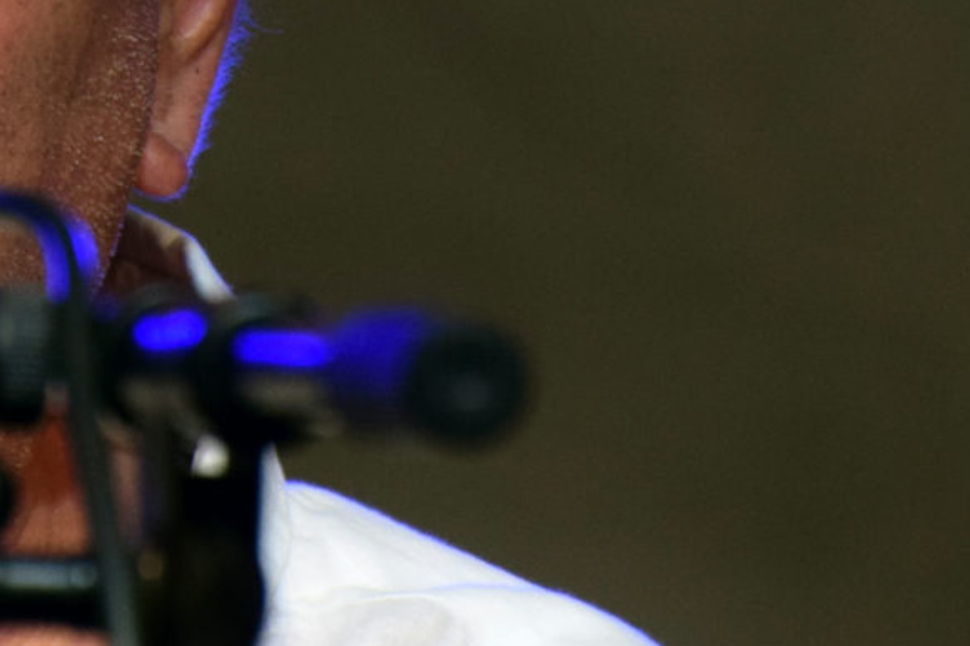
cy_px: -260
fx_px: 42746
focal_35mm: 1587
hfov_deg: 1.3
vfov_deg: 0.9
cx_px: -255
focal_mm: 240
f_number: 5.6
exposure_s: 1/125
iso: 800
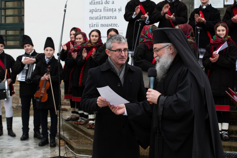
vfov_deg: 19.5
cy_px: 79
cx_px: 118
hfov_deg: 28.8
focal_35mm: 70
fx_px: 461
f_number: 6.3
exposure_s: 1/80
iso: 200
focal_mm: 70
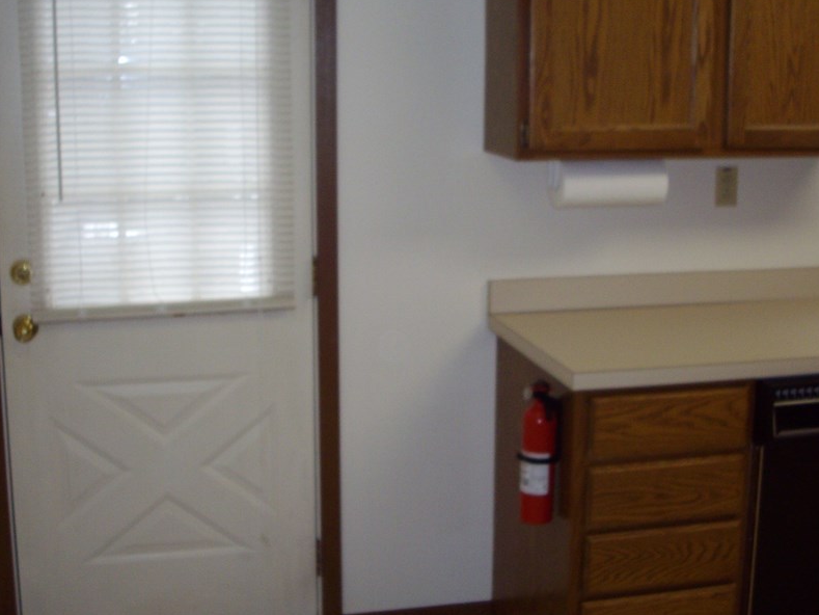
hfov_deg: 39.6
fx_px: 1136
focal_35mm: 48
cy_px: 251
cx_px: 397
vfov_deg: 30.2
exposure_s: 1/50
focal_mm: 6.2
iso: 160
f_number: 2.8
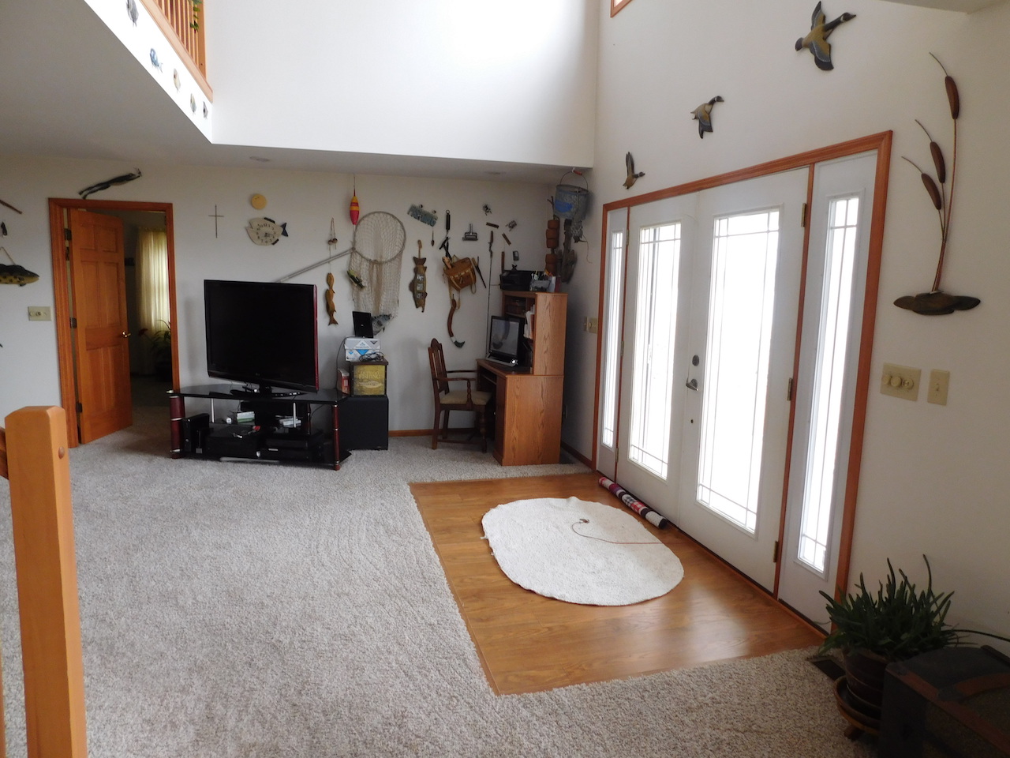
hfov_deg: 73.9
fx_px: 671
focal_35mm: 23
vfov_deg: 58.9
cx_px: 505
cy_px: 379
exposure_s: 1/30
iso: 160
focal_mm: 4
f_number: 3
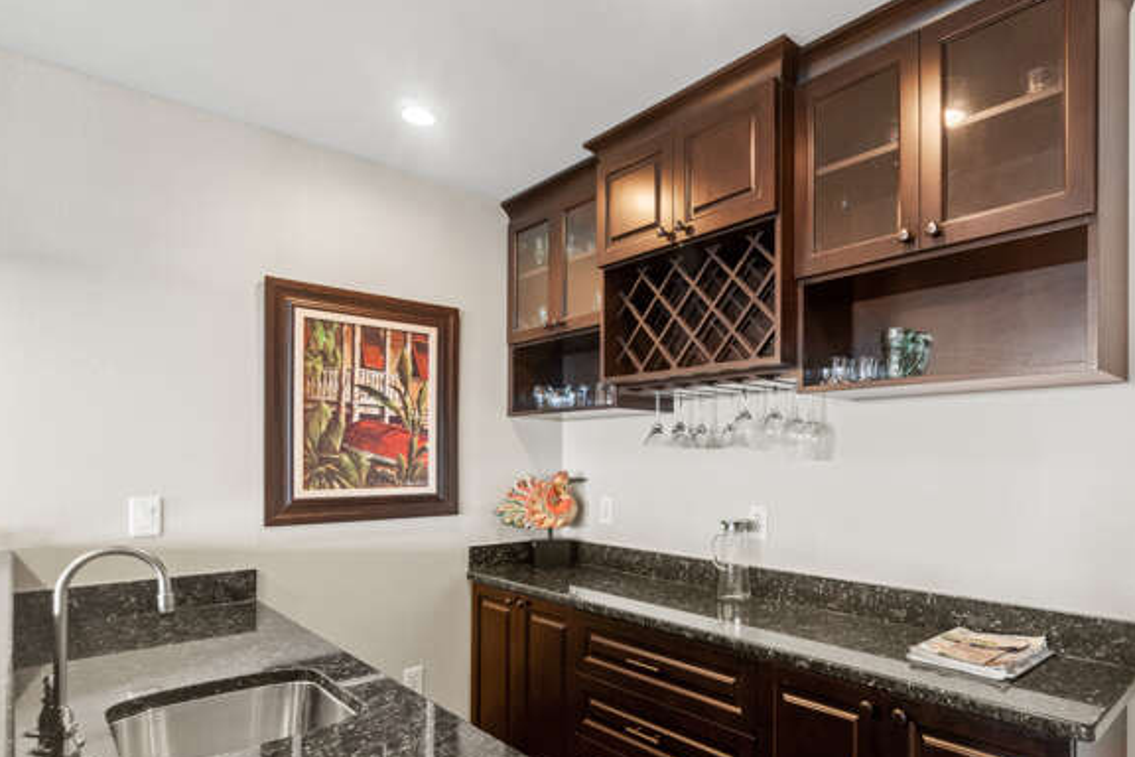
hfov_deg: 82.9
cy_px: 469
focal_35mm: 20
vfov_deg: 61.2
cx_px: 686
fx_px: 631
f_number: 8
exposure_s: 1/1.25
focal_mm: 10
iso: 400
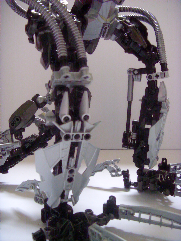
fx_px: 216
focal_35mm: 31
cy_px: 120
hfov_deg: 45.4
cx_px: 90
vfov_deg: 58.4
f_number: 3.5
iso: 300
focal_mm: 6.3
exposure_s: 1/8
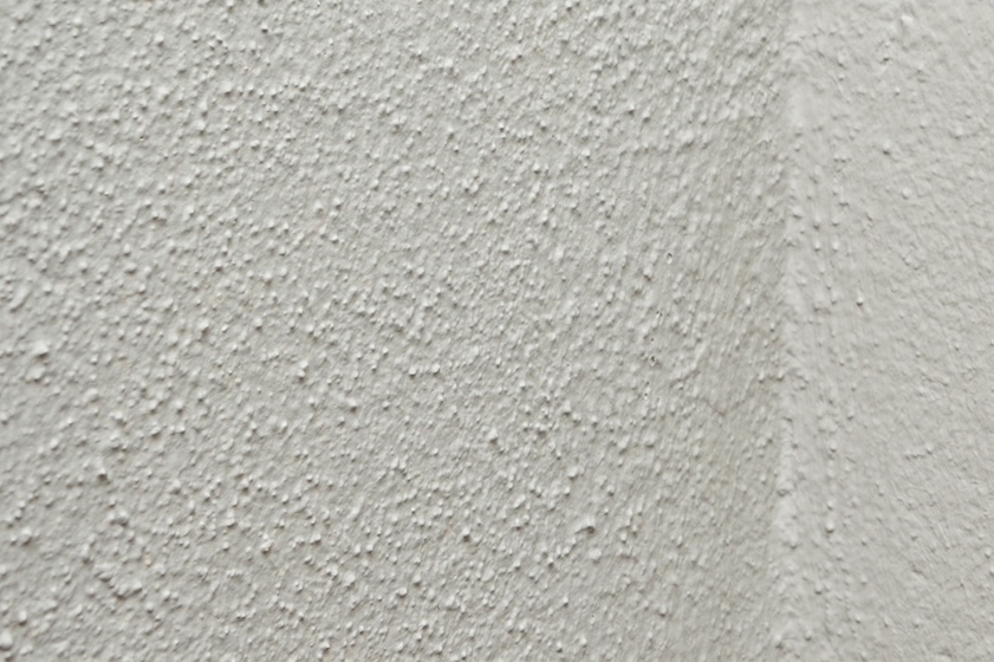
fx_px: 2953
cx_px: 1766
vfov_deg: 12.4
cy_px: -194
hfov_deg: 16.2
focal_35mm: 107
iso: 100
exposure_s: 1/60
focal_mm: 30
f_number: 9
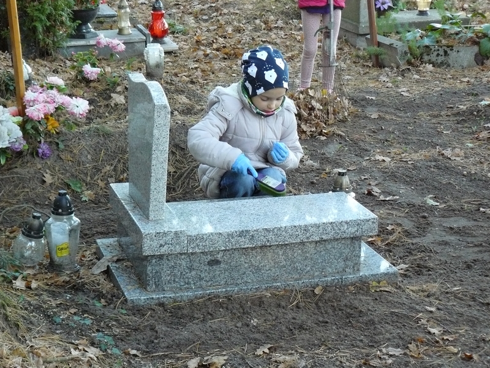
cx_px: 245
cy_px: 184
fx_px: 1090
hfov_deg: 25.3
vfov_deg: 19.1
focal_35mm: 77
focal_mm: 12.9
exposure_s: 1/60
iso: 400
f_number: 3.2
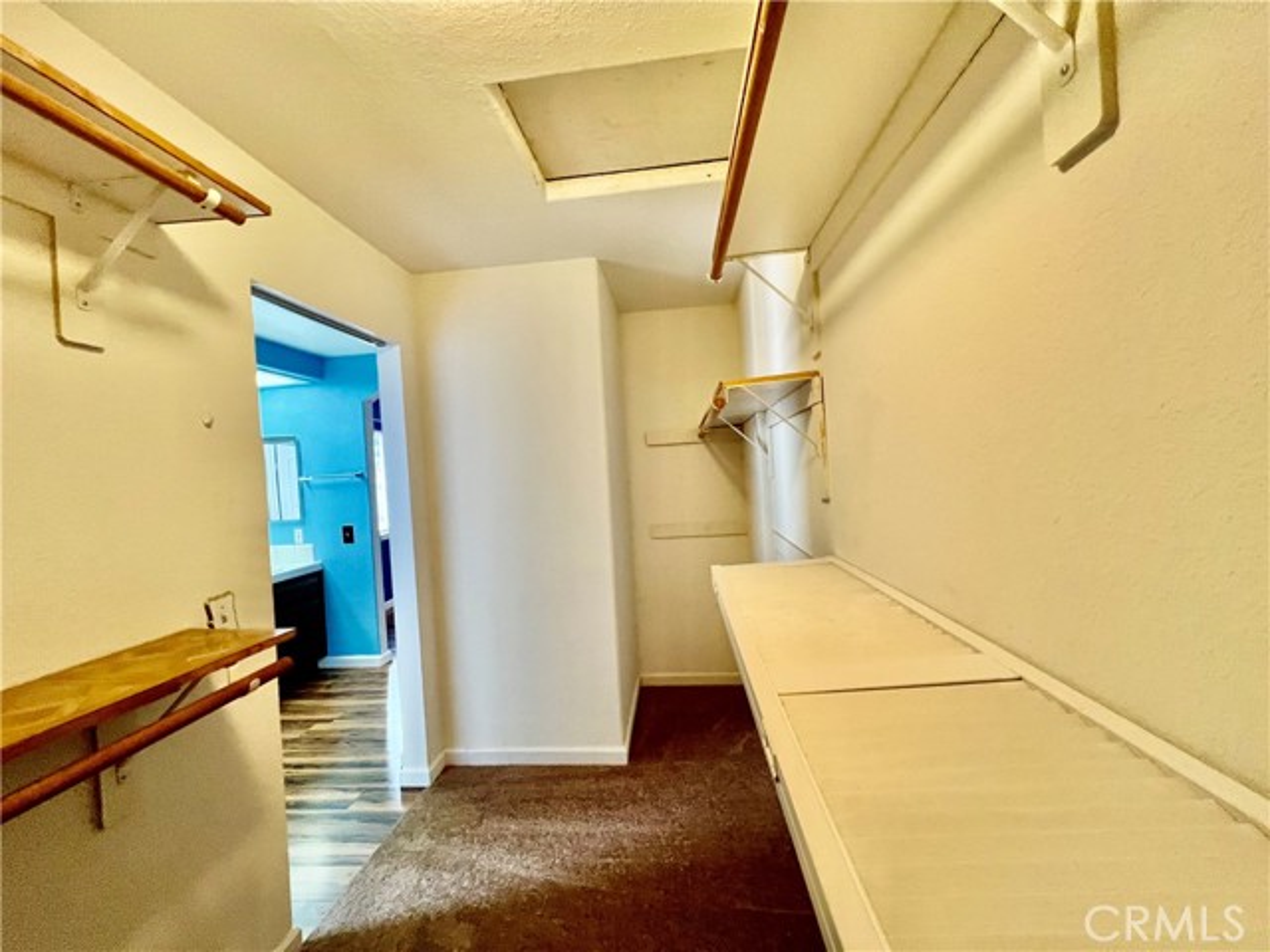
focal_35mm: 13
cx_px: 635
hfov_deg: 106.2
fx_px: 477
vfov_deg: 89.9
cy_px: 476
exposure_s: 1/60
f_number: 1.8
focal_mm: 1.57
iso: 320
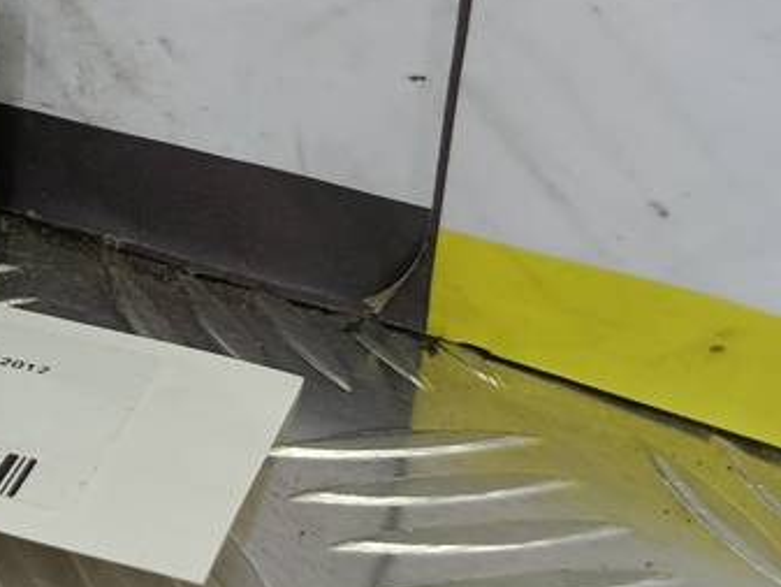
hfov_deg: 21.4
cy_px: 21
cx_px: -255
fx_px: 1851
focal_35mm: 82
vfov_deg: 17.6
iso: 92
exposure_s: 1/50
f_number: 1.6
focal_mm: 4.11
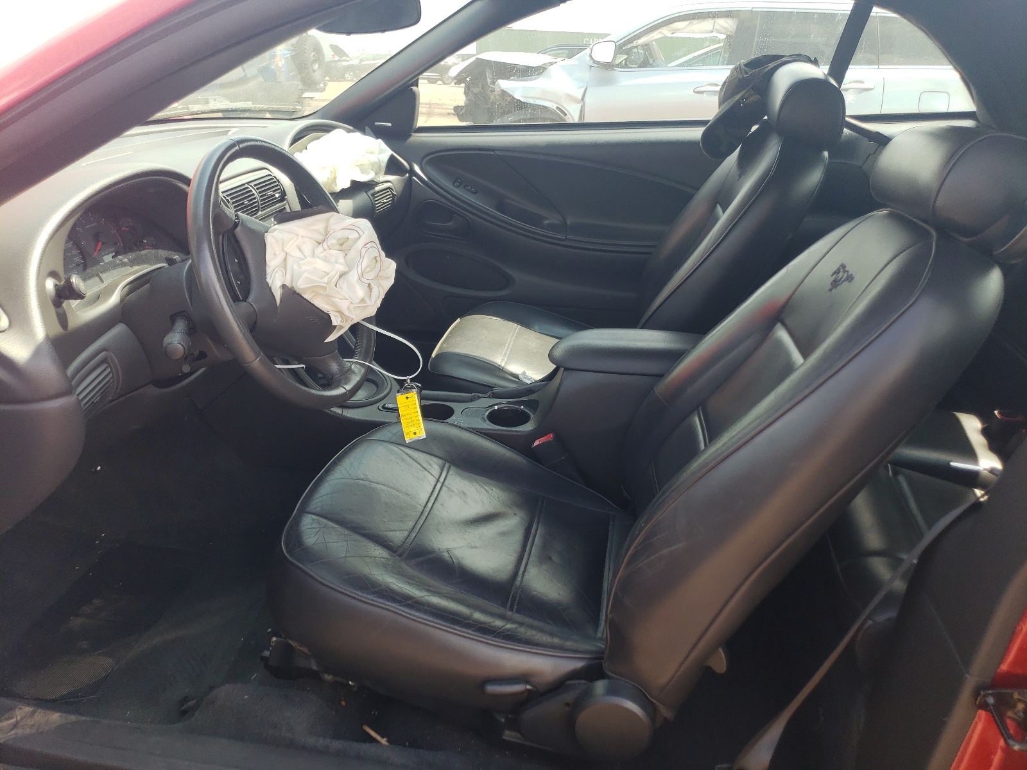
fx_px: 771
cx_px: 514
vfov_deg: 53.1
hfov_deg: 67.3
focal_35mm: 26
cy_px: 385
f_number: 1.5
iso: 50
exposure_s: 1/476
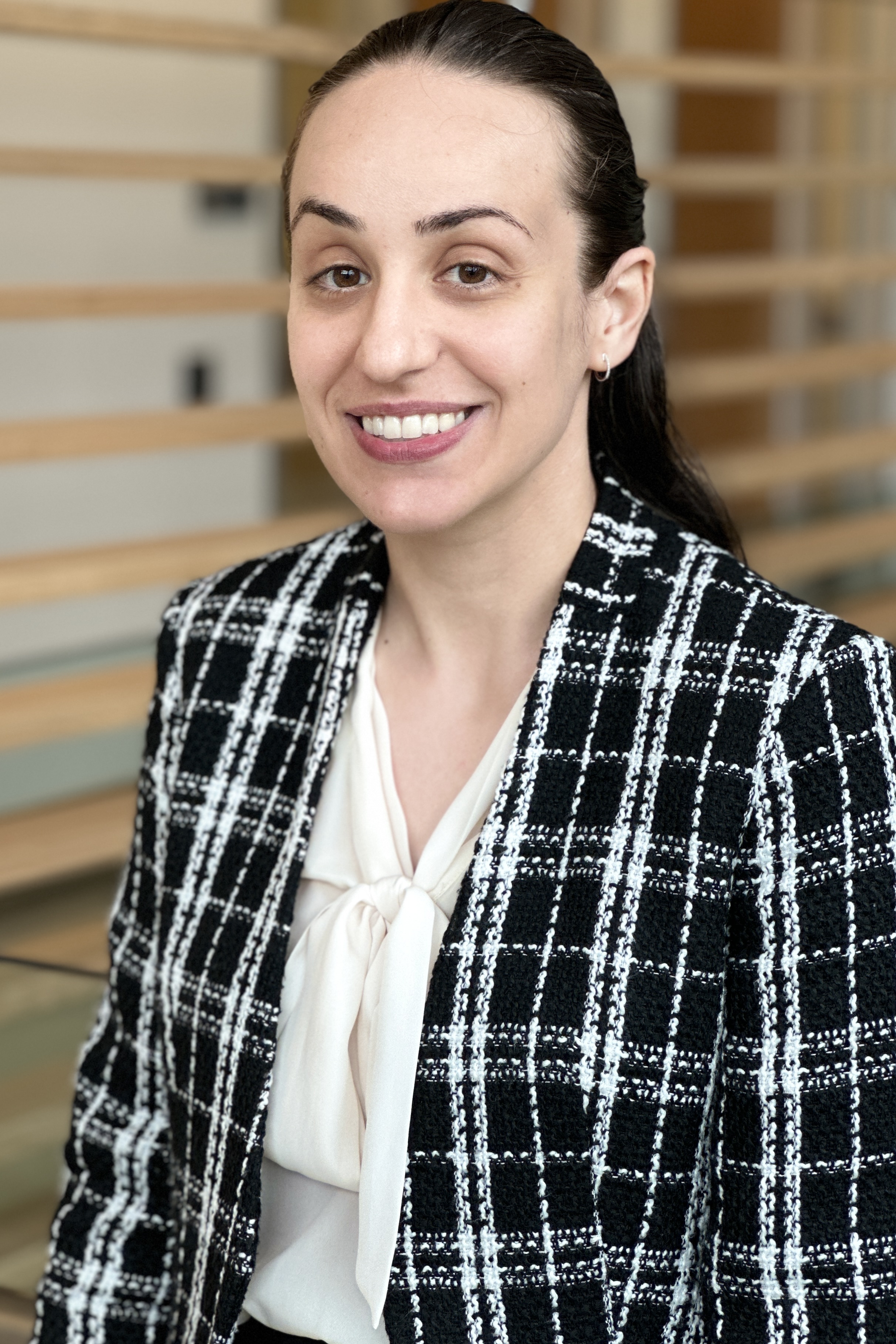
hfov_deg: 15.4
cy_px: 640
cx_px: 459
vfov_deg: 22.9
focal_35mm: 89
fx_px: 3322
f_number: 2.8
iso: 125
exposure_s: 1/120
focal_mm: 9
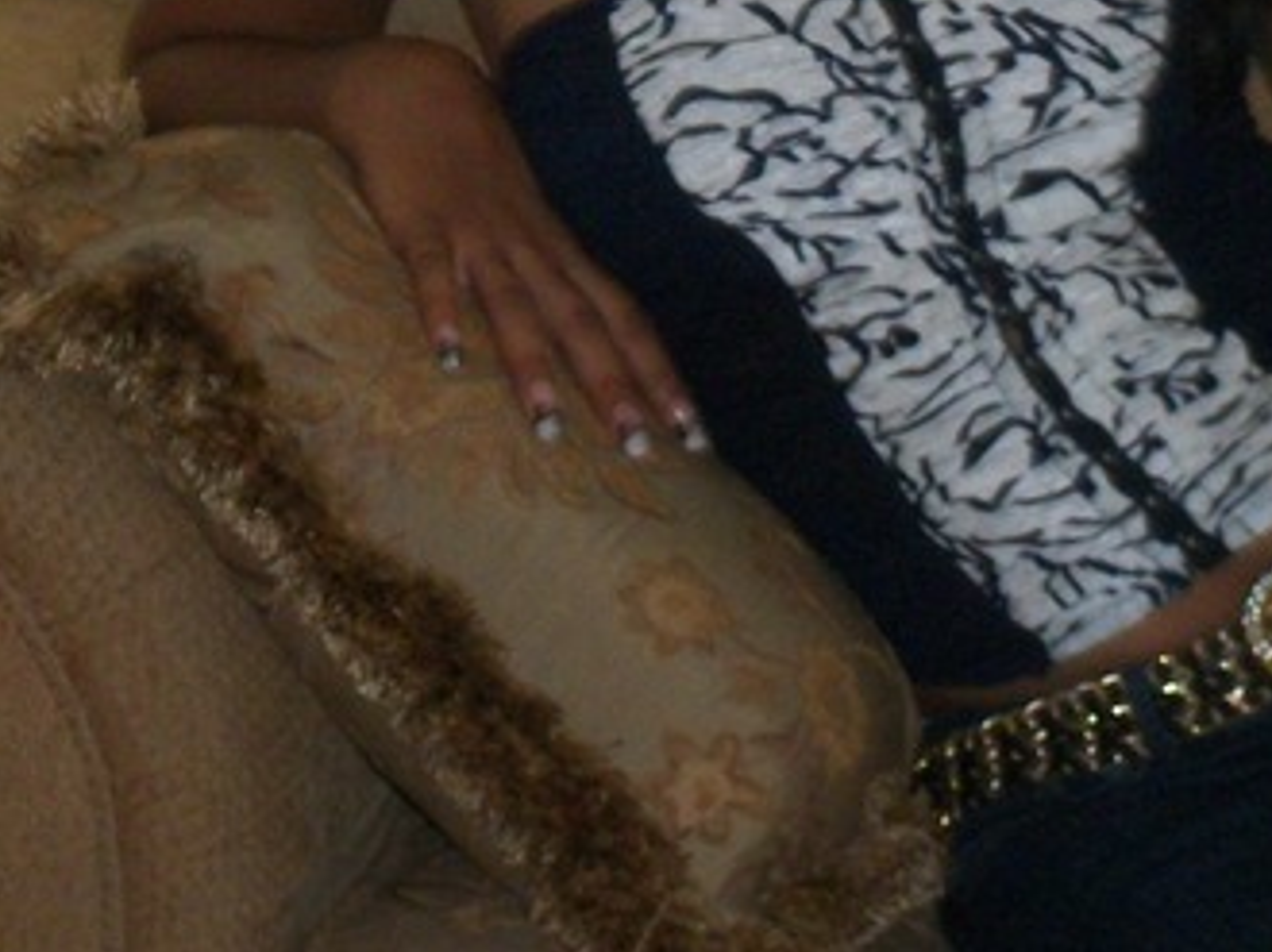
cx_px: 860
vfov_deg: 6.3
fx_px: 8556
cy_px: -12
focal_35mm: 233
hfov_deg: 8.5
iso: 250
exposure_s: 1/60
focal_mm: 17.1
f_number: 5.2
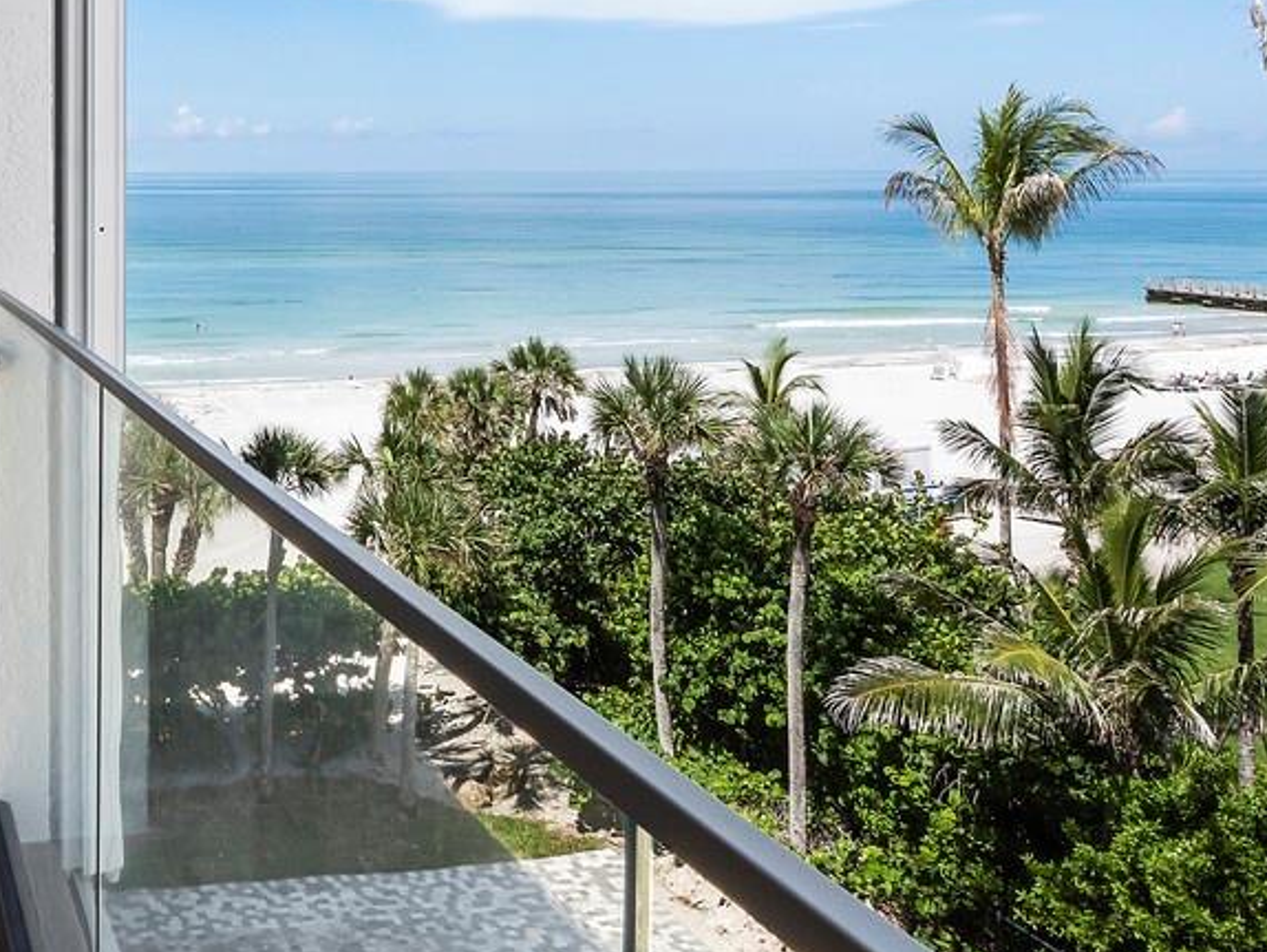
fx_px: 1428
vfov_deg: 35.7
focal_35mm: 39
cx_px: 88
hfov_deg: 43.1
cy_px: 203
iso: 400
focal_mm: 7
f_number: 11
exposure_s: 1/80
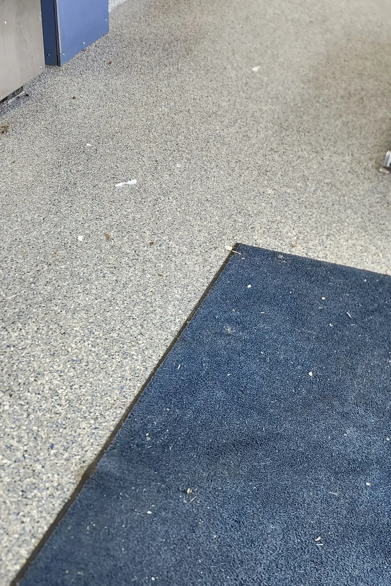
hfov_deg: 29.5
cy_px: 375
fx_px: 733
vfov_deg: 43.2
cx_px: 110
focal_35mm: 45
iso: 125
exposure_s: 1/120
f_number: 1.8
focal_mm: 6.4
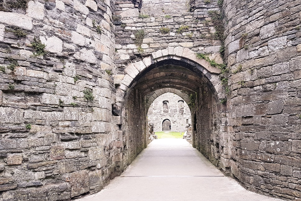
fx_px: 234
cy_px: 101
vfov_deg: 46.4
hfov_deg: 65.5
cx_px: 155
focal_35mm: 28
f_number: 1.7
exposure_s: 1/198
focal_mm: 4.2
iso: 40
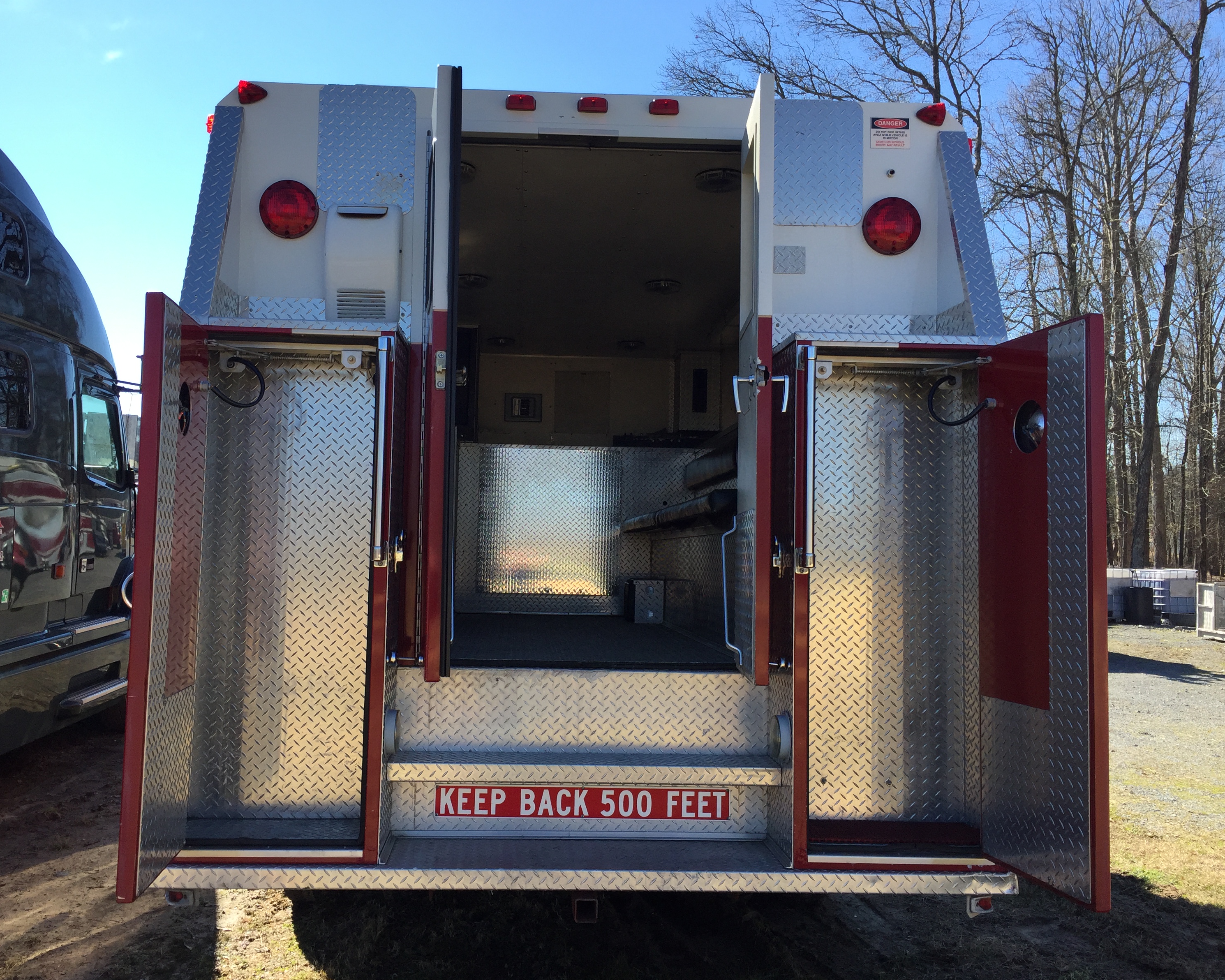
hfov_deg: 57.1
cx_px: 556
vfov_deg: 47.1
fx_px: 1124
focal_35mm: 31
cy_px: 481
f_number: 2.2
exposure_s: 1/860
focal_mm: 4.15
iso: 32
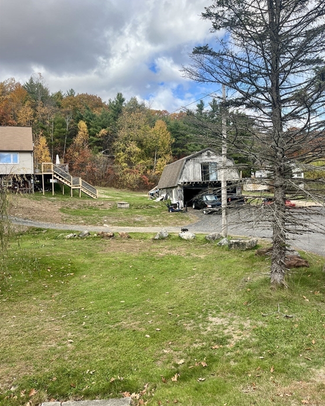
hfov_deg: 51.5
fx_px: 337
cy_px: 183
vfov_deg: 62.1
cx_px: 167
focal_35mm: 28
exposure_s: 1/1075
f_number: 1.6
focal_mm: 5.1
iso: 50
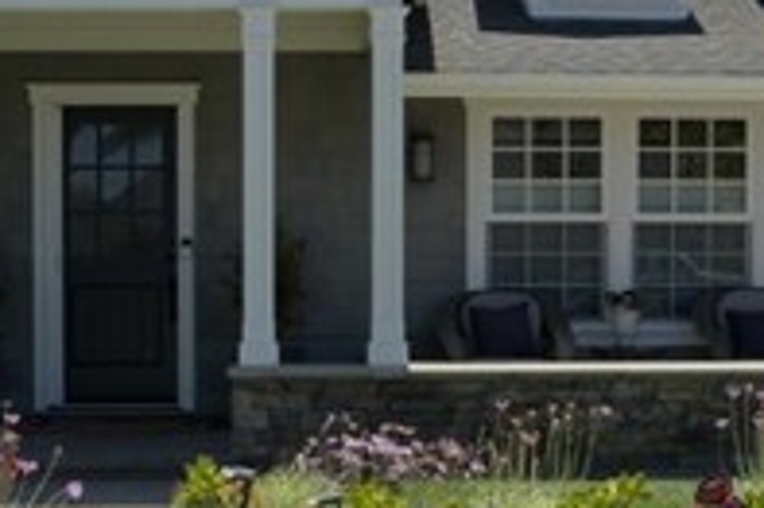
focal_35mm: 83
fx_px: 1760
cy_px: 326
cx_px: 388
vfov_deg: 16.4
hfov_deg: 24.5
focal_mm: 16
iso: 100
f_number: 10
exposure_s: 1/160
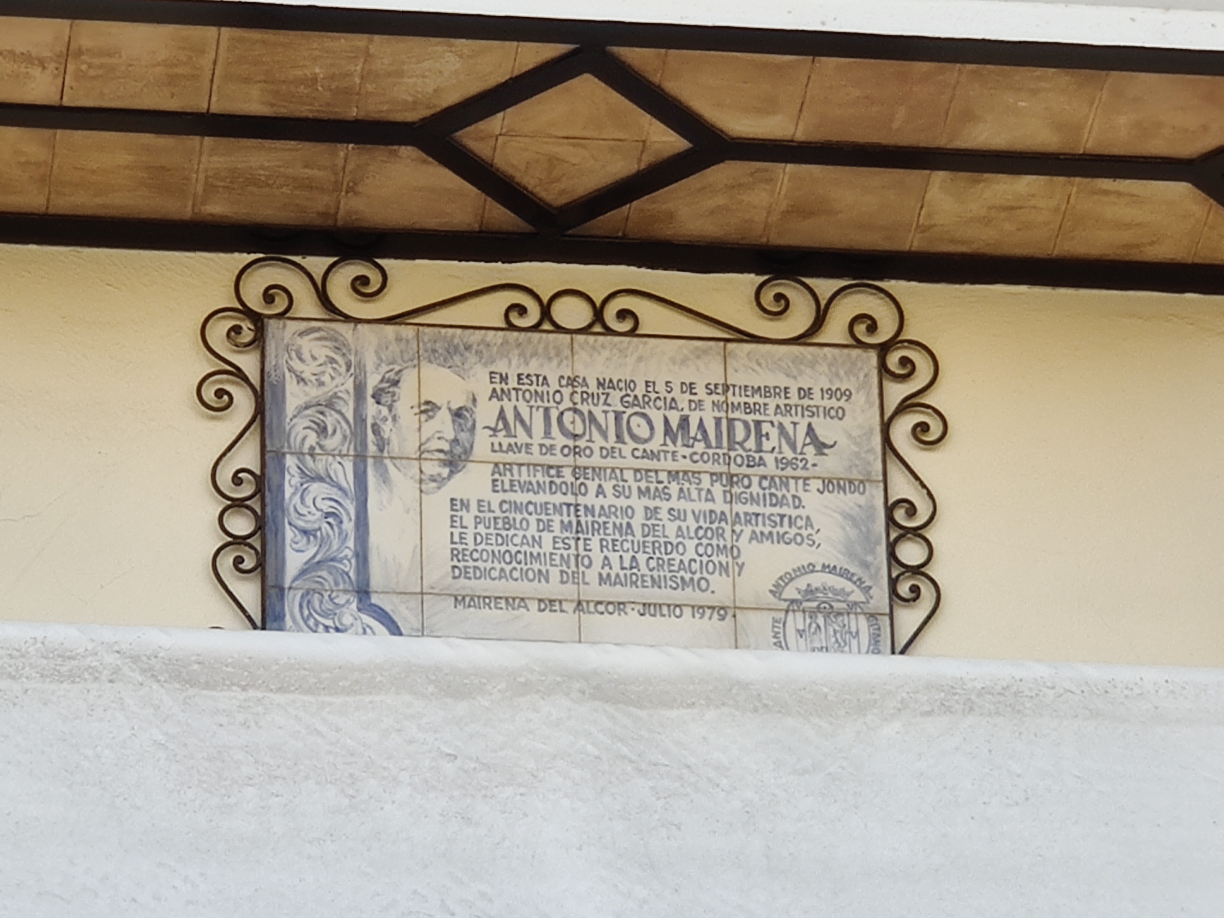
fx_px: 2617
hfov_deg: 26.3
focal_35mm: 74
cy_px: 459
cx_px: 612
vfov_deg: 19.9
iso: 100
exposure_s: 1/160
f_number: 2.44
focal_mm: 6.95
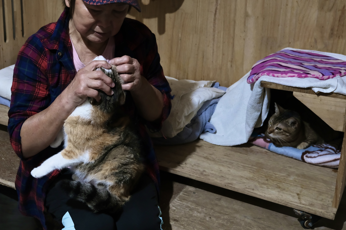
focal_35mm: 50
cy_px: 84
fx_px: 480
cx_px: 96
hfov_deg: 38.8
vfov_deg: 26.9
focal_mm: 21.2
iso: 1000
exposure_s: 1/20
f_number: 4
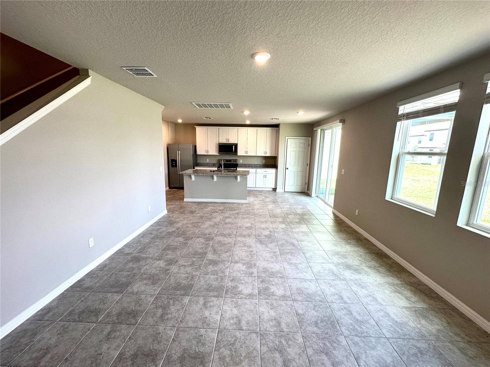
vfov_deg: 85.7
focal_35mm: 14
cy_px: 184
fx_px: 198
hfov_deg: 102.1
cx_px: 245
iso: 100
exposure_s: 1/120
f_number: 2.2
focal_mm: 2.22
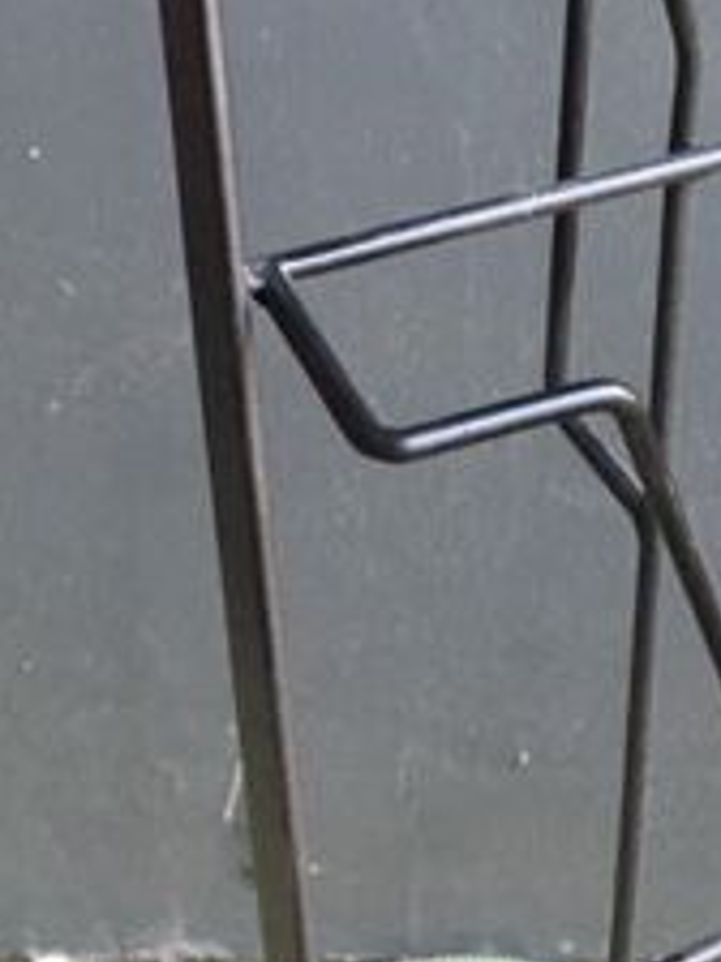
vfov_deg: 22.0
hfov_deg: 17.0
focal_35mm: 83
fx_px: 2305
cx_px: 876
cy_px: -146
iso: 160
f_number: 2.2
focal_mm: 4.15
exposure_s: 1/33
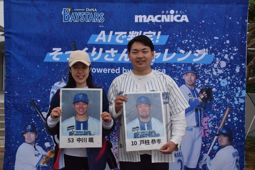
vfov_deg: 31.9
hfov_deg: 46.4
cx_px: 128
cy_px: 85
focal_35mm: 42
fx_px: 297
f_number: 16
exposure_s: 1/1000
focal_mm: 28
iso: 1600
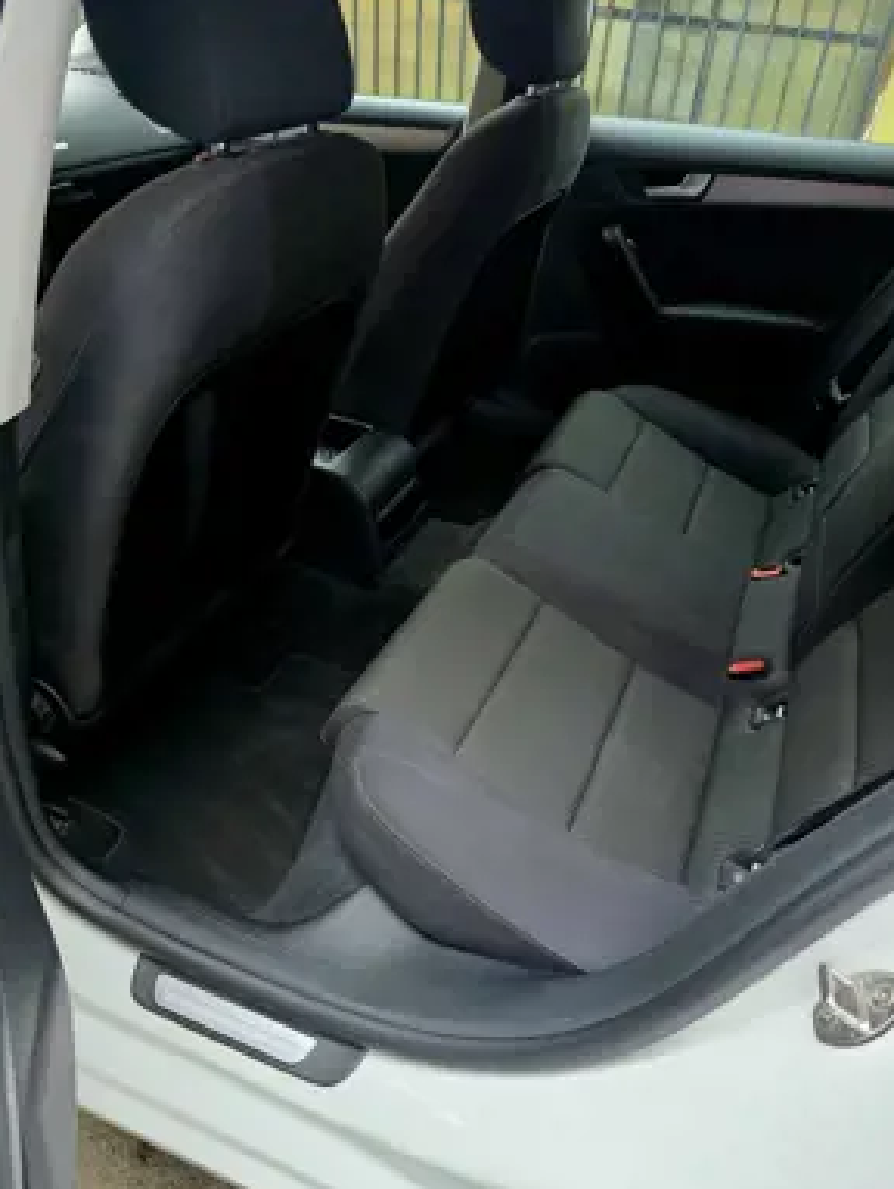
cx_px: 459
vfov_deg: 71.5
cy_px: 608
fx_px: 825
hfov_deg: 56.9
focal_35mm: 24
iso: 320
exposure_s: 1/101
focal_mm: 6.3
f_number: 1.7
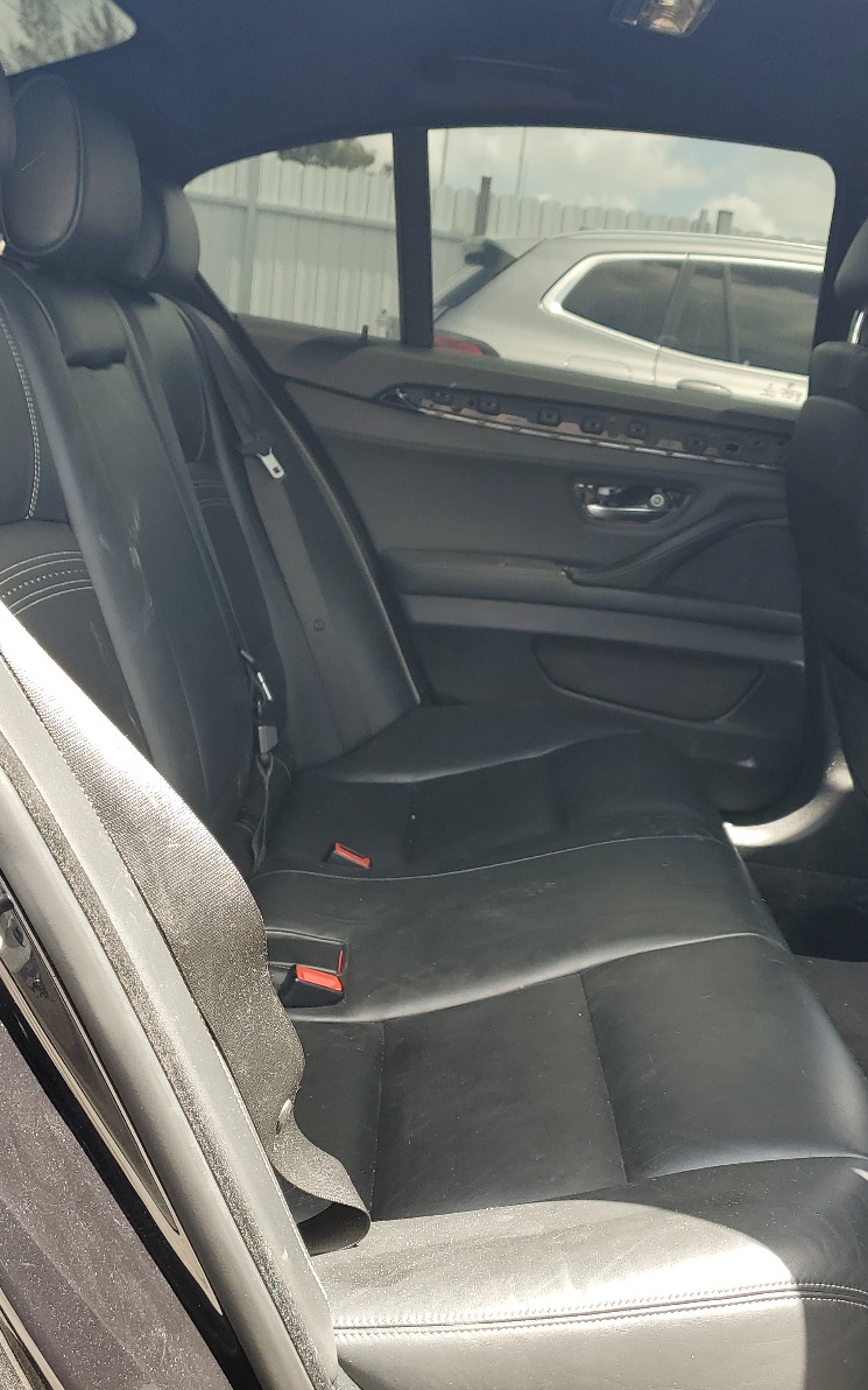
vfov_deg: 52.7
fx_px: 1400
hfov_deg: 34.4
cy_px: 696
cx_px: 507
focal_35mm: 37
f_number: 1.5
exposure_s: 1/213
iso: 50
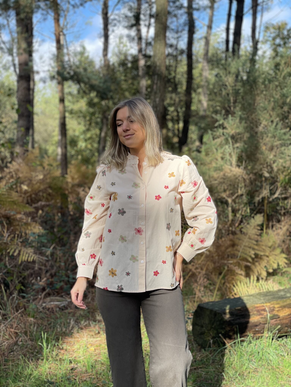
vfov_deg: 36.8
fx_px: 583
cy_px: 194
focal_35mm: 52
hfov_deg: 28.0
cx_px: 146
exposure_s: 1/277
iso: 32
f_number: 2
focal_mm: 6
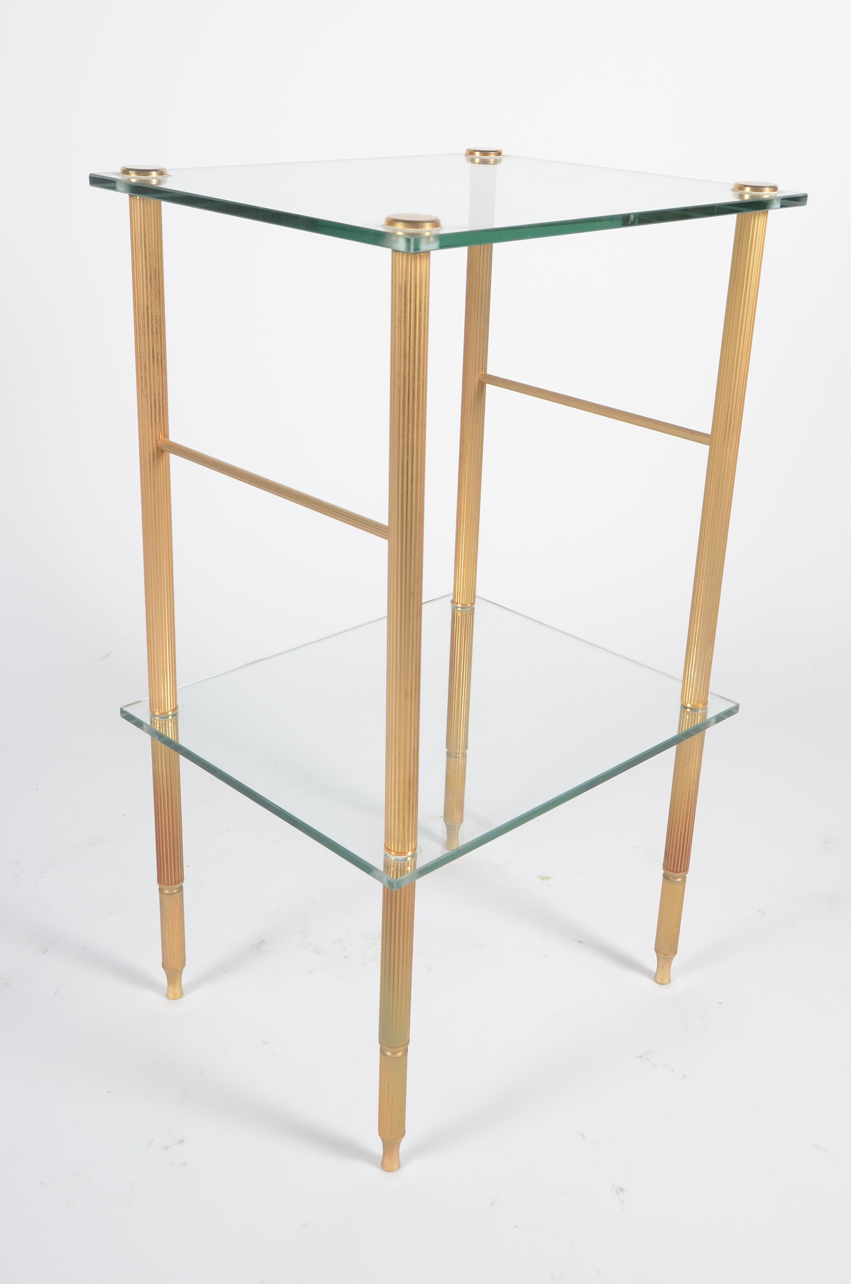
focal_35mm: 40
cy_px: 578
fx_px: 1425
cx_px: 454
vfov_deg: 48.5
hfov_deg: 33.2
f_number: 11
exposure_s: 1/125
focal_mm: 24
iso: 100
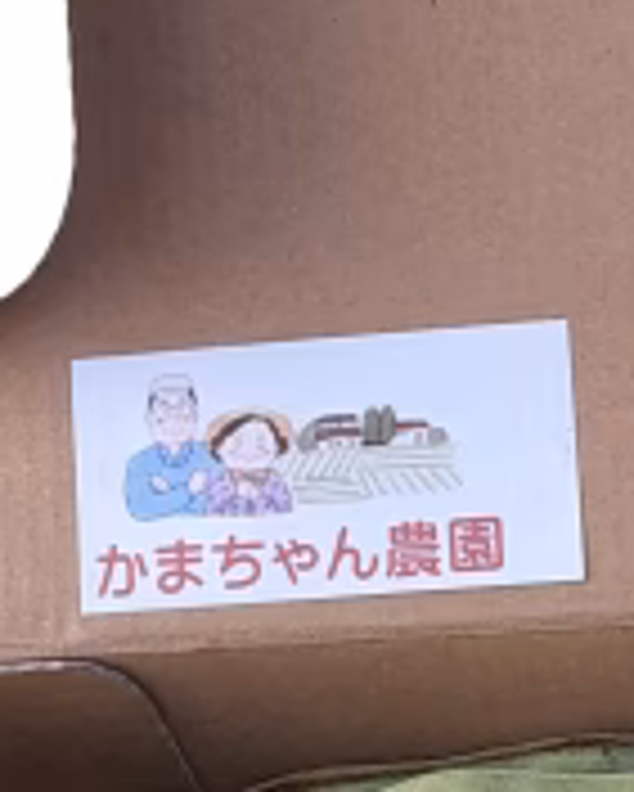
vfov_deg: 15.4
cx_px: 917
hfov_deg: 12.3
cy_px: 981
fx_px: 2812
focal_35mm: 120
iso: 40
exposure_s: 1/100
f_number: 1.9
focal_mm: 2.91
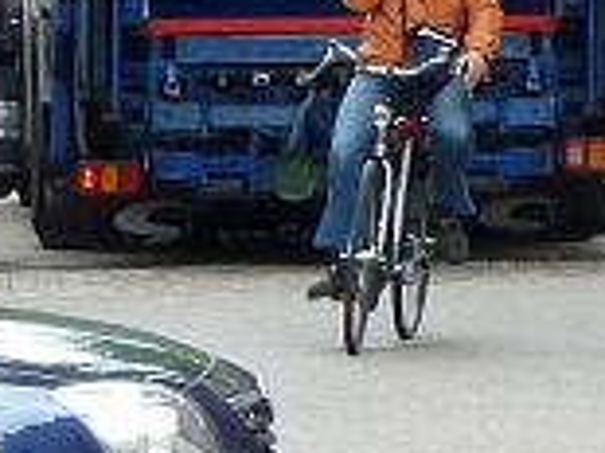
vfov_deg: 2.5
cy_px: -523
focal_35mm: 595
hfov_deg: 3.3
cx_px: 1690
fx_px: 10391
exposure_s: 1/40
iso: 80
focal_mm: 14.7
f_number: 4.3
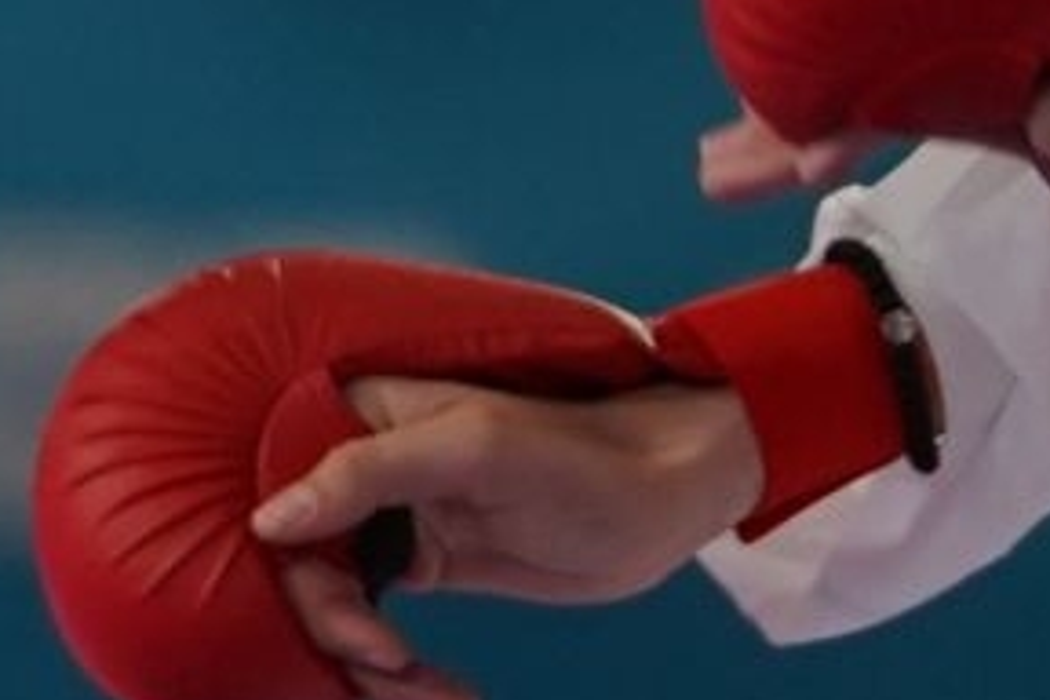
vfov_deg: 0.9
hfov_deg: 1.4
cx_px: -543
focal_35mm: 1479
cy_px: -645
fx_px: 43134
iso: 800
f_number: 2.8
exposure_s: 1/1000
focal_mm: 158
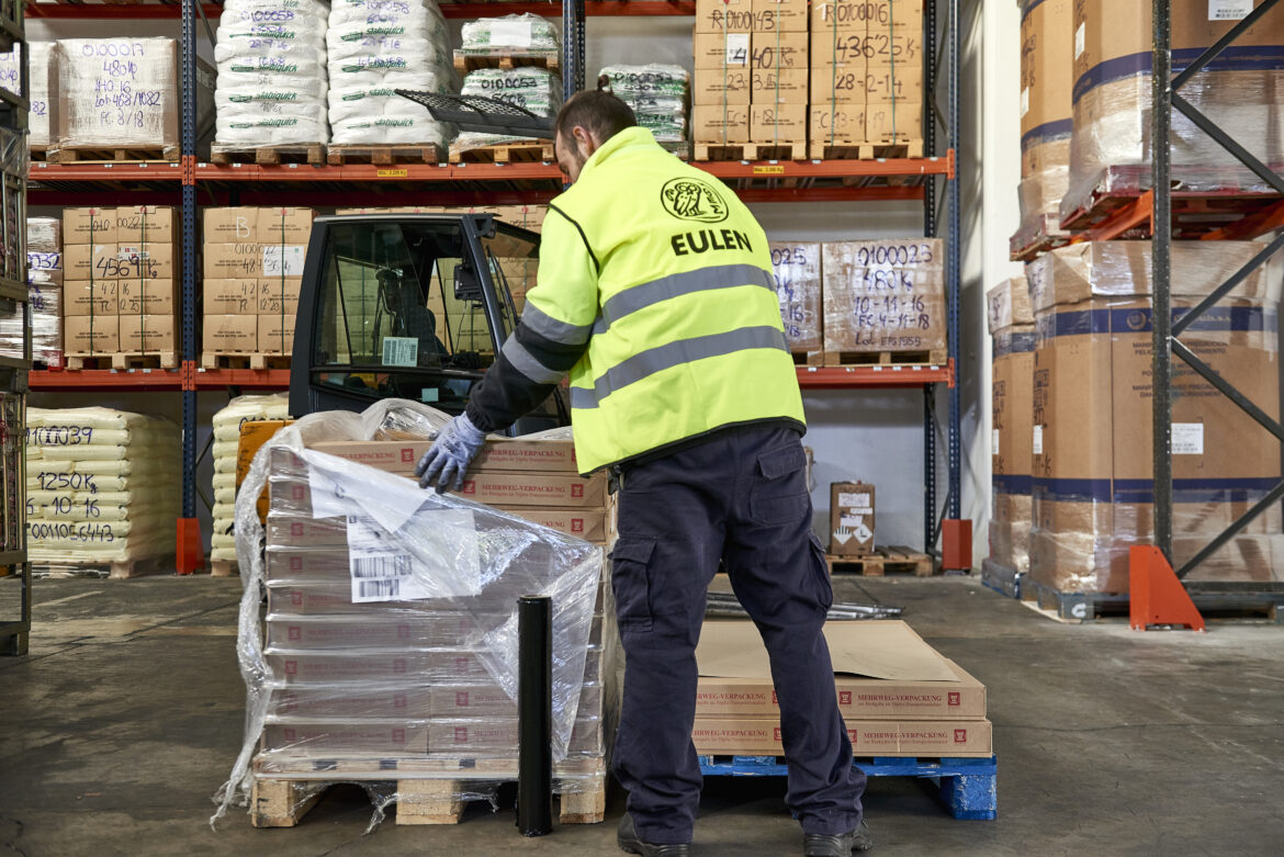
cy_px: 428
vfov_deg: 33.4
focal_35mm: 40
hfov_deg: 48.4
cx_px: 642
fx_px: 1427
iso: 1000
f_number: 4
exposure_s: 1/200
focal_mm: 40
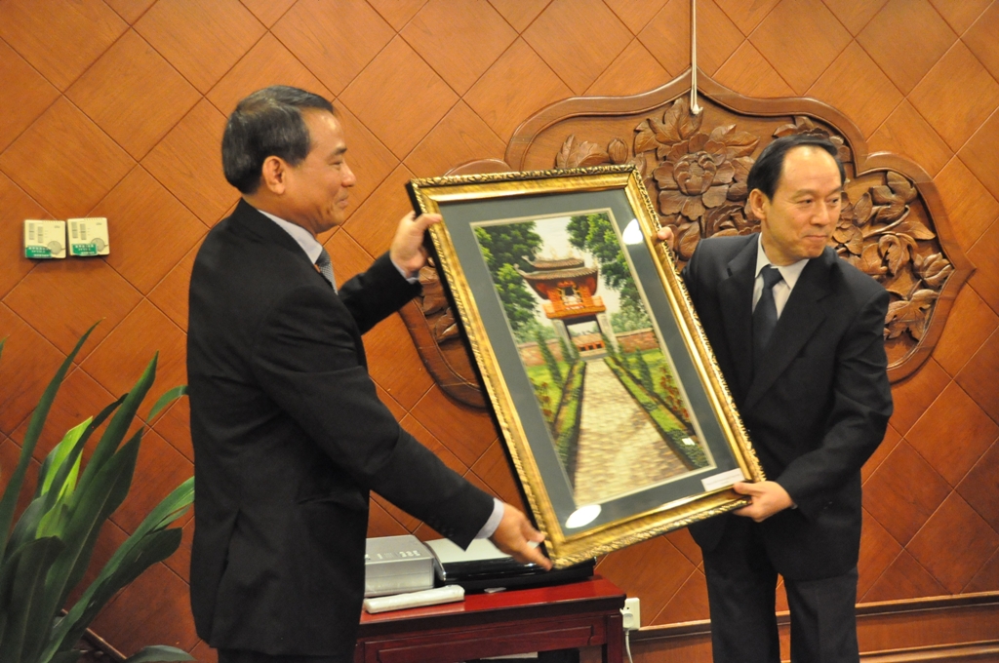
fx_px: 1330
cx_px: 500
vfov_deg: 28.0
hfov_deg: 41.2
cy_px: 332
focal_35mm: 48
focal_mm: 32
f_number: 4
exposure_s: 1/40
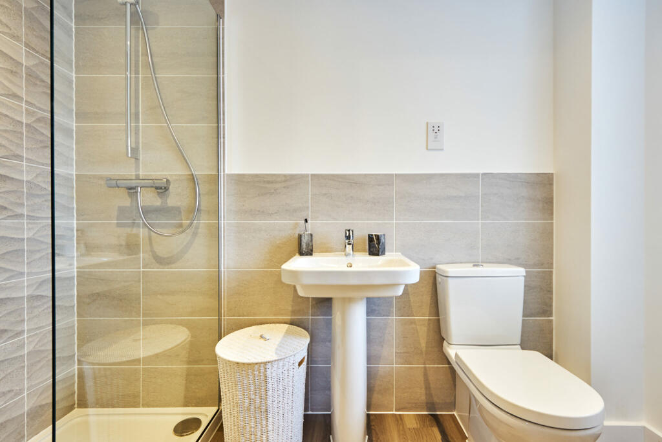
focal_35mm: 15
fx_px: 276
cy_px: 221
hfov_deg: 100.4
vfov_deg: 77.3
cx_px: 331
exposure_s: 1/3
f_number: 8
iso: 200
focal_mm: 10
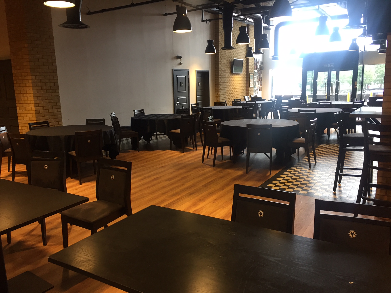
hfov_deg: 61.7
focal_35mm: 29
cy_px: 146
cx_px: 196
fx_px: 328
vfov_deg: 48.2
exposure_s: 1/33
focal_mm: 4.15
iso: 100
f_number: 2.2
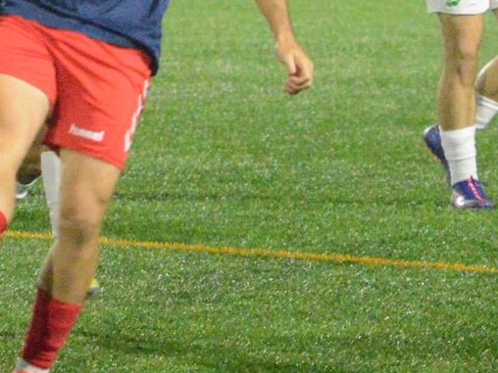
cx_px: -17
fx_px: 3553
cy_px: 48
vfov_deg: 6.0
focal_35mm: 247
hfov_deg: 8.0
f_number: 5.6
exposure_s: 1/4000
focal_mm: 58
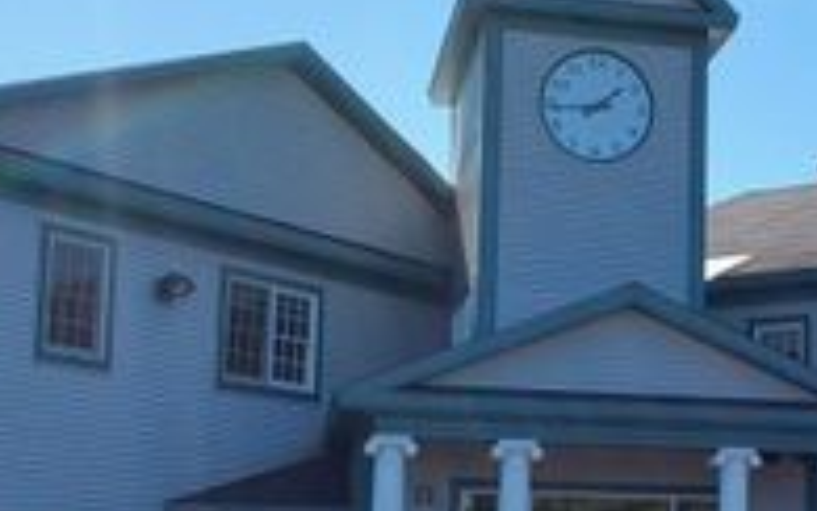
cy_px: 396
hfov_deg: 26.4
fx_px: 1693
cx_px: 708
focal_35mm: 76
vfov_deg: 17.1
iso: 50
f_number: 1.9
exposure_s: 1/1846
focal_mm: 2.91
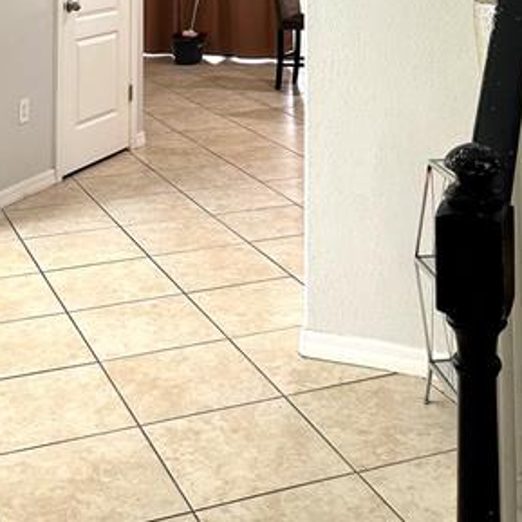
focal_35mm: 61
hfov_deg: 28.1
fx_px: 1041
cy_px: -112
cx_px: 240
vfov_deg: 25.2
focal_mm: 5.7
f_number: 1.5
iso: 100
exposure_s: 1/60
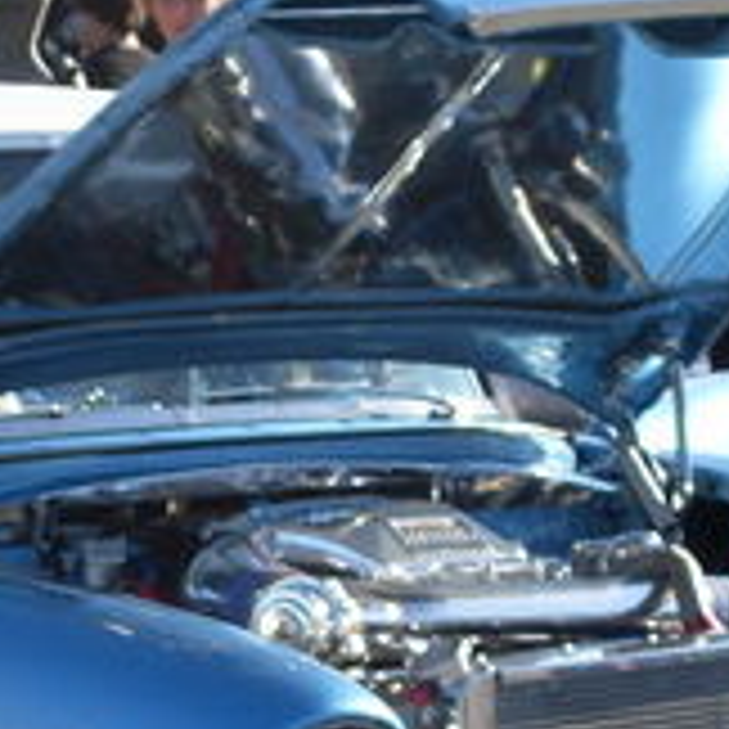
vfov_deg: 8.3
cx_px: 68
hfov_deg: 8.3
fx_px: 5004
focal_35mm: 210
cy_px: 634
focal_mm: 9.9
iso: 80
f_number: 3.4
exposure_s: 1/500
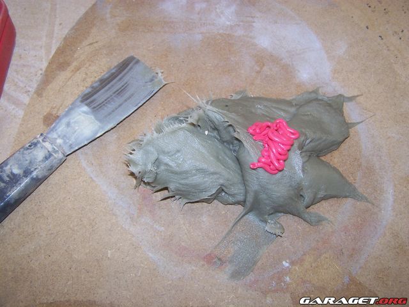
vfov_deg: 37.7
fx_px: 449
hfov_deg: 49.0
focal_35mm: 38
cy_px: 154
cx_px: 204
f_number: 2.8
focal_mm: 6.3
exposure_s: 1/60
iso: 80
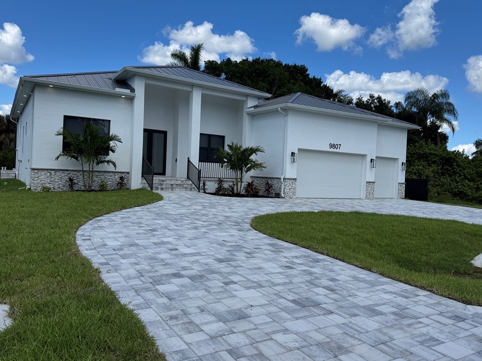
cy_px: 177
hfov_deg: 63.4
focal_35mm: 28
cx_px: 253
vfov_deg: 49.7
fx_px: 390
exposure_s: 1/5348
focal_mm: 6.76
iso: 80
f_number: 1.78
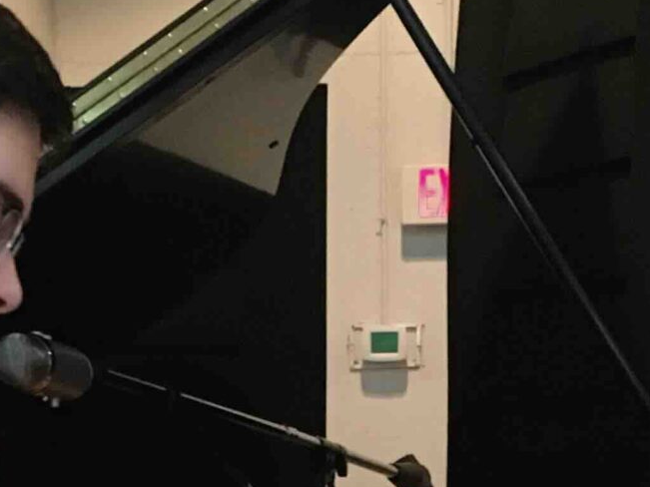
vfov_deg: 12.5
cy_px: 690
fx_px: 2140
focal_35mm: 114
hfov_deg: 17.3
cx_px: 285
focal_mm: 4.15
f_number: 2.2
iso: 500
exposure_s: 1/15
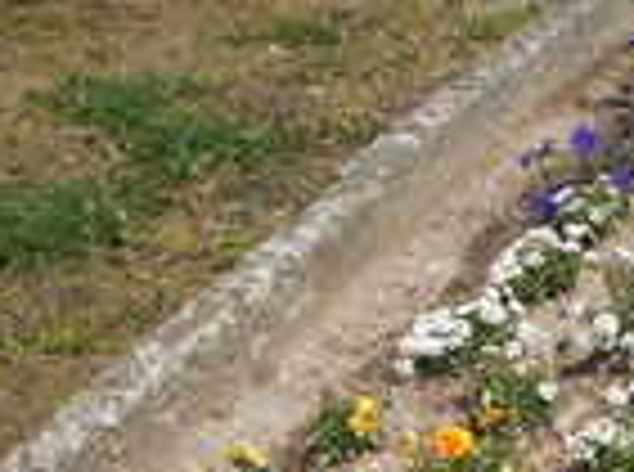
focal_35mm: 119
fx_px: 2174
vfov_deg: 11.9
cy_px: 706
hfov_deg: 16.3
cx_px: 612
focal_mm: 6.3
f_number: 5.6
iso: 64
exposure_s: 1/400
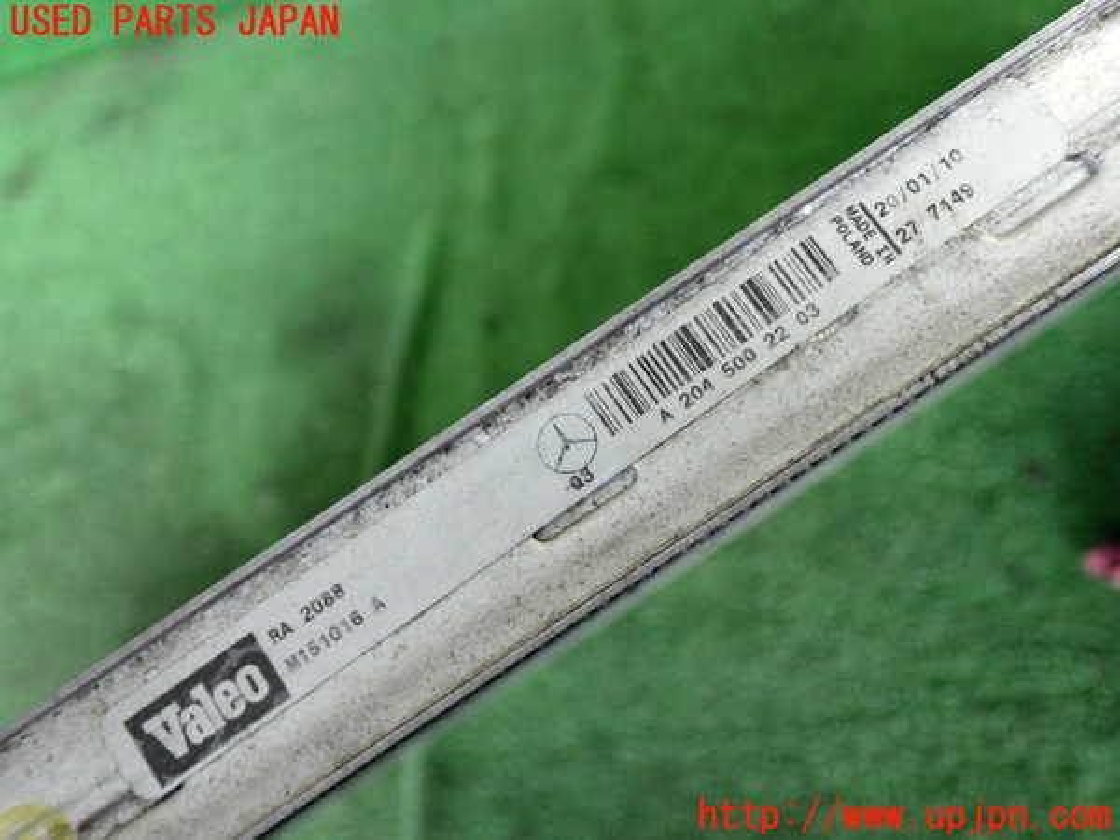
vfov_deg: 39.7
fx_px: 1165
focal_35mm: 36
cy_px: 420
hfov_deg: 51.4
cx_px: 560
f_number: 2.5
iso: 500
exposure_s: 1/125
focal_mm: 6.37
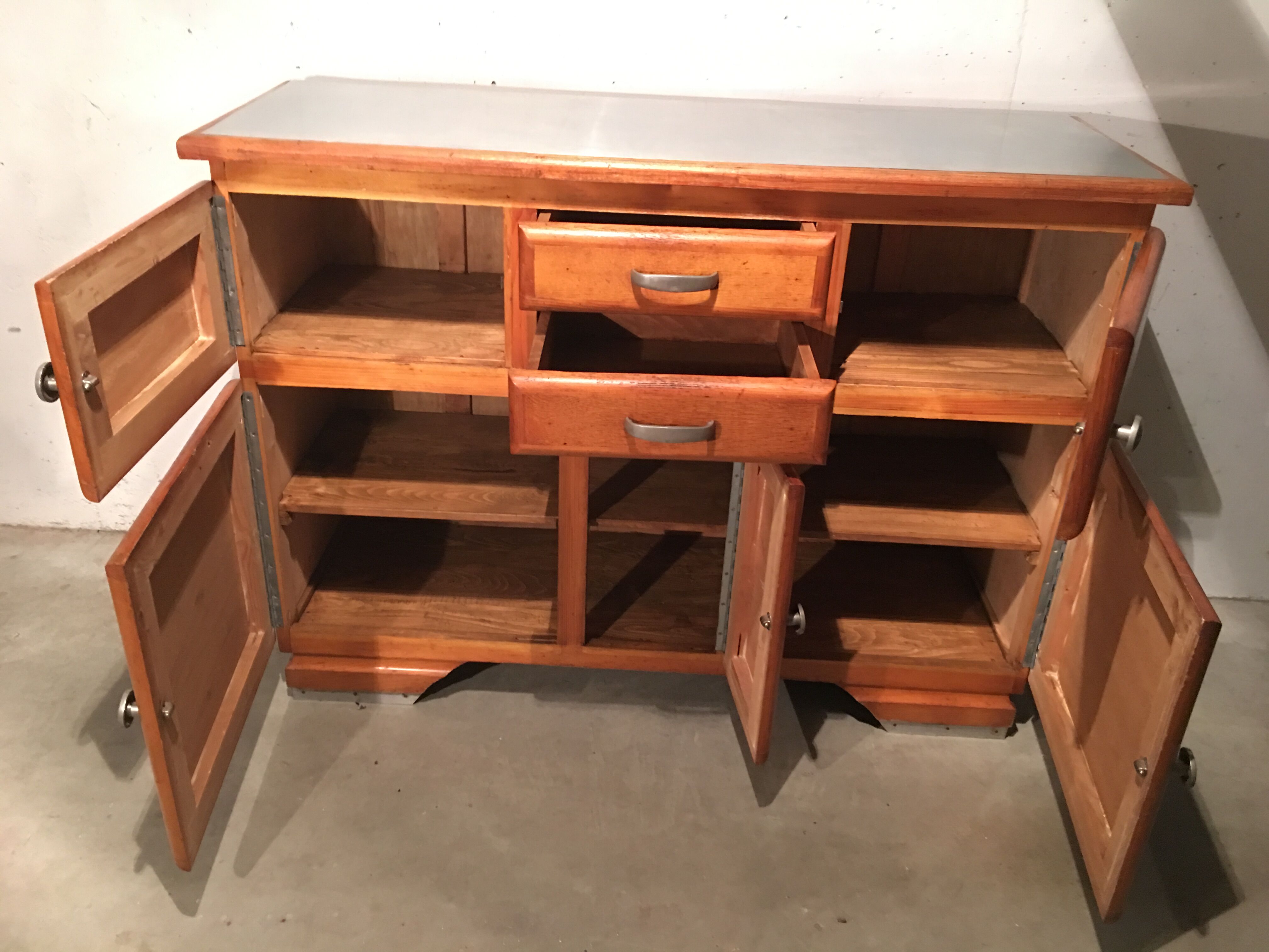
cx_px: 634
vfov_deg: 48.2
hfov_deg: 61.7
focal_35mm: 29
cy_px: 476
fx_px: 1063
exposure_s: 1/4
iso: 125
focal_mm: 4.15
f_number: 2.2
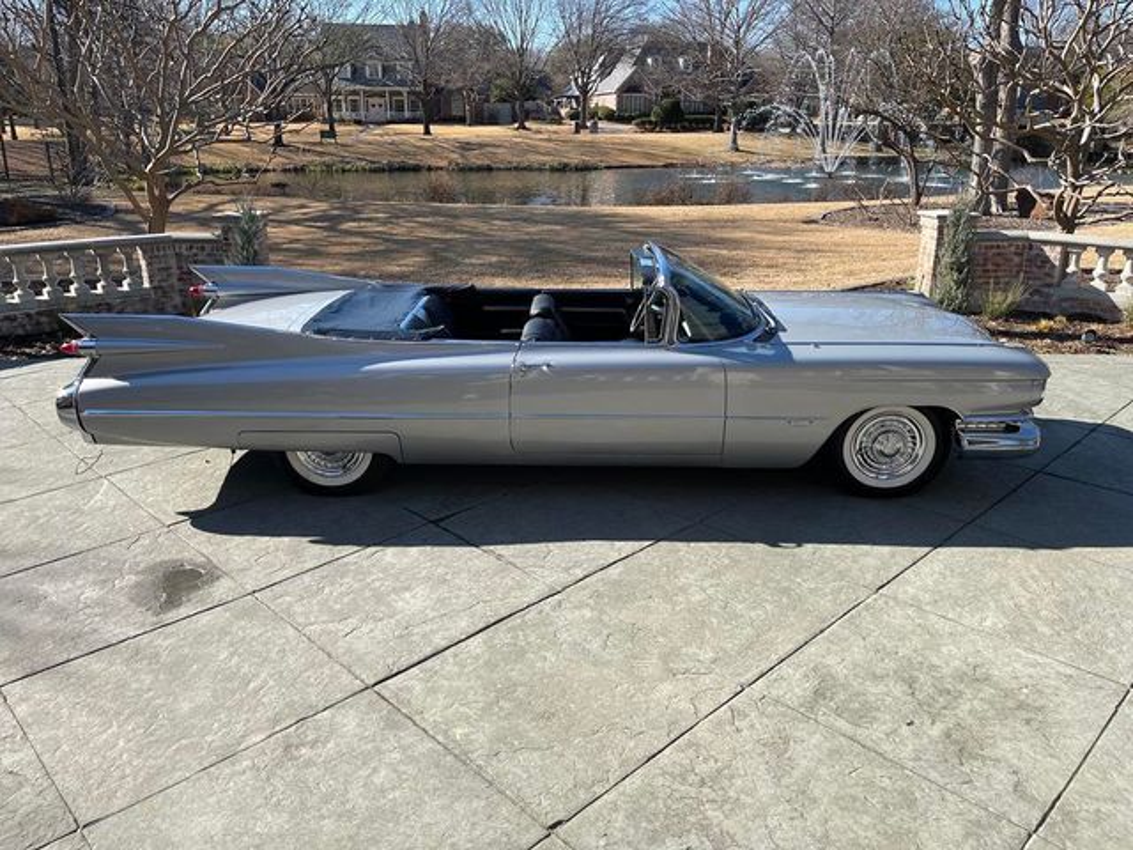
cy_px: 425
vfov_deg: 53.1
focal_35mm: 26
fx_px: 851
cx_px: 566
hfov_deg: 67.3
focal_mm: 5.1
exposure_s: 1/1739
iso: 32
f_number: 1.6
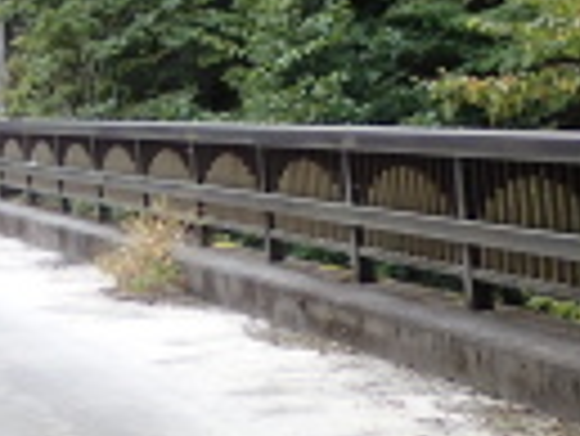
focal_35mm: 157
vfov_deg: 9.3
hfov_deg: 11.9
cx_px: -321
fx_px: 2633
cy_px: -106
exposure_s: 1/125
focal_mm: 6.86
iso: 100
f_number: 2.7
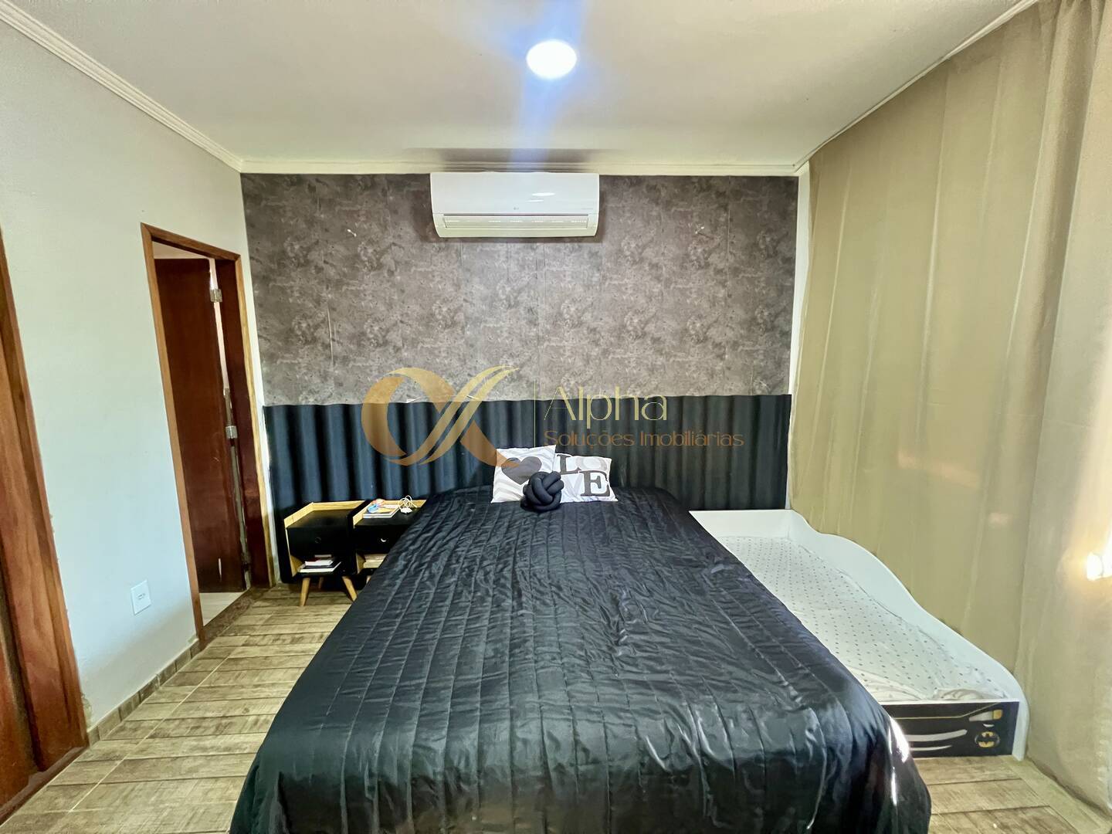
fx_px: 418
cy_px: 417
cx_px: 556
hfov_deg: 106.2
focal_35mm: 13
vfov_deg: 89.9
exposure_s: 1/40
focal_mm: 1.57
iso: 1000
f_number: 1.8
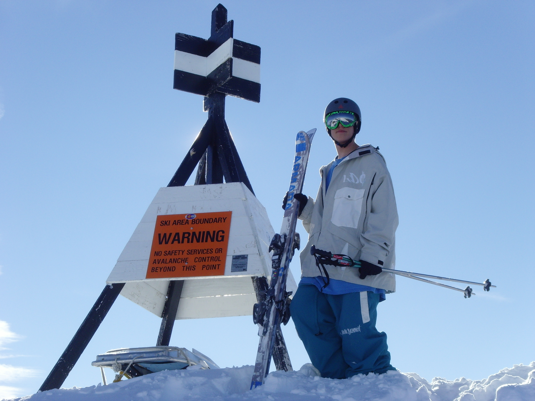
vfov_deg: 21.0
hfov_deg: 27.8
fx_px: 1082
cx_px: 268
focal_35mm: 70
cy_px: 200
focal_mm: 11.8
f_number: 7.2
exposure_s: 1/350
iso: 80
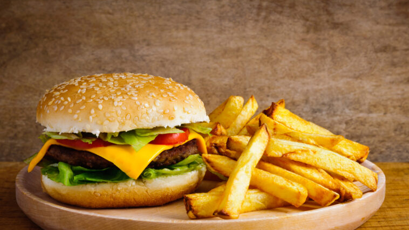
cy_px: 126
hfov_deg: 23.9
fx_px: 966
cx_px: 203
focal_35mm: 89
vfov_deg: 13.6
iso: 100
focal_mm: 56
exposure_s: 1/250
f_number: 11
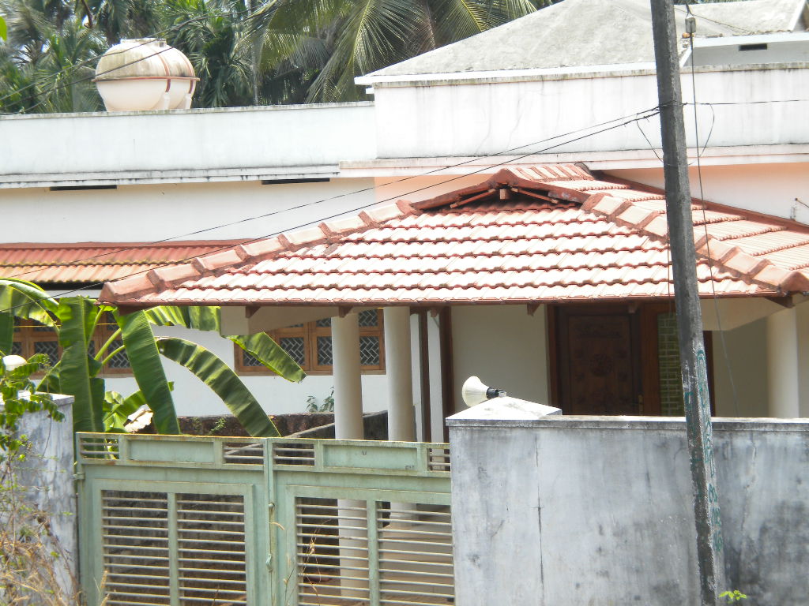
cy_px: 303
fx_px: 2454
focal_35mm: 105
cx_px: 404
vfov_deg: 14.1
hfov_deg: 18.7
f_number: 5.9
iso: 80
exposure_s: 1/143
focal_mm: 18.9
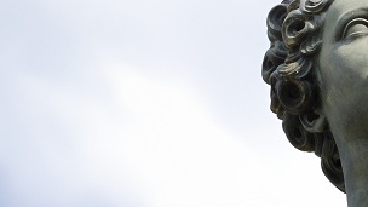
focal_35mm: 555
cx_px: 412
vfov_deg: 2.2
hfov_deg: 3.9
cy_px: 45
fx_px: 5416
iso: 100
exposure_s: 1/160
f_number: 8
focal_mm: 112
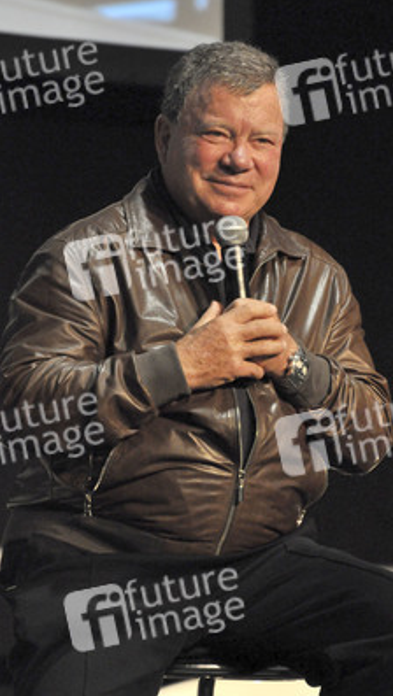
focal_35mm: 474
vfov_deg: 4.6
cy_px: 347
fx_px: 8761
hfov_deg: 2.6
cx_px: 205
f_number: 5.6
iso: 3200
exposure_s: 1/100
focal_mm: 300
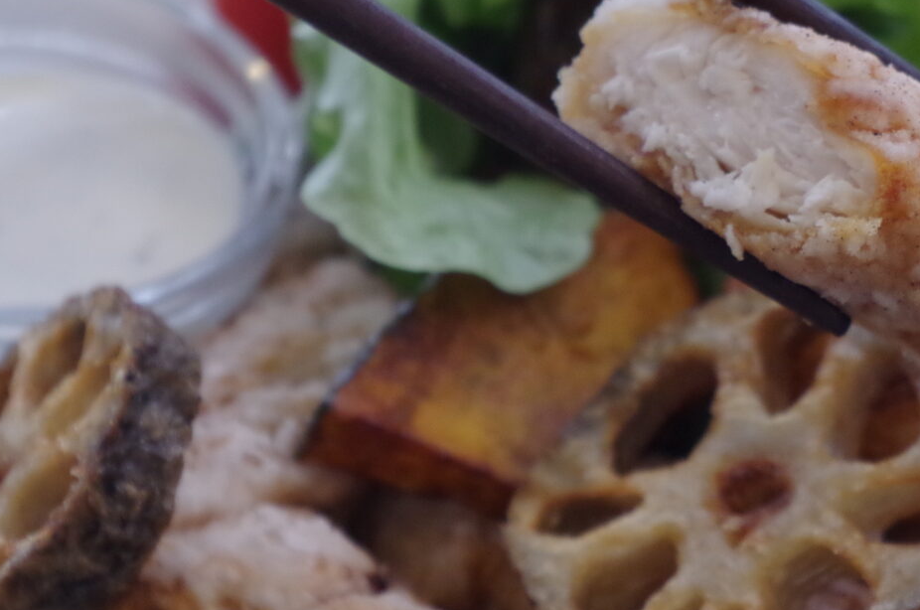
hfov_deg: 12.0
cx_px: 795
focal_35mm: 170
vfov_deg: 8.0
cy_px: 284
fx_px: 4337
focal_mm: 55
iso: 1600
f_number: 7.1
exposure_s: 1/60
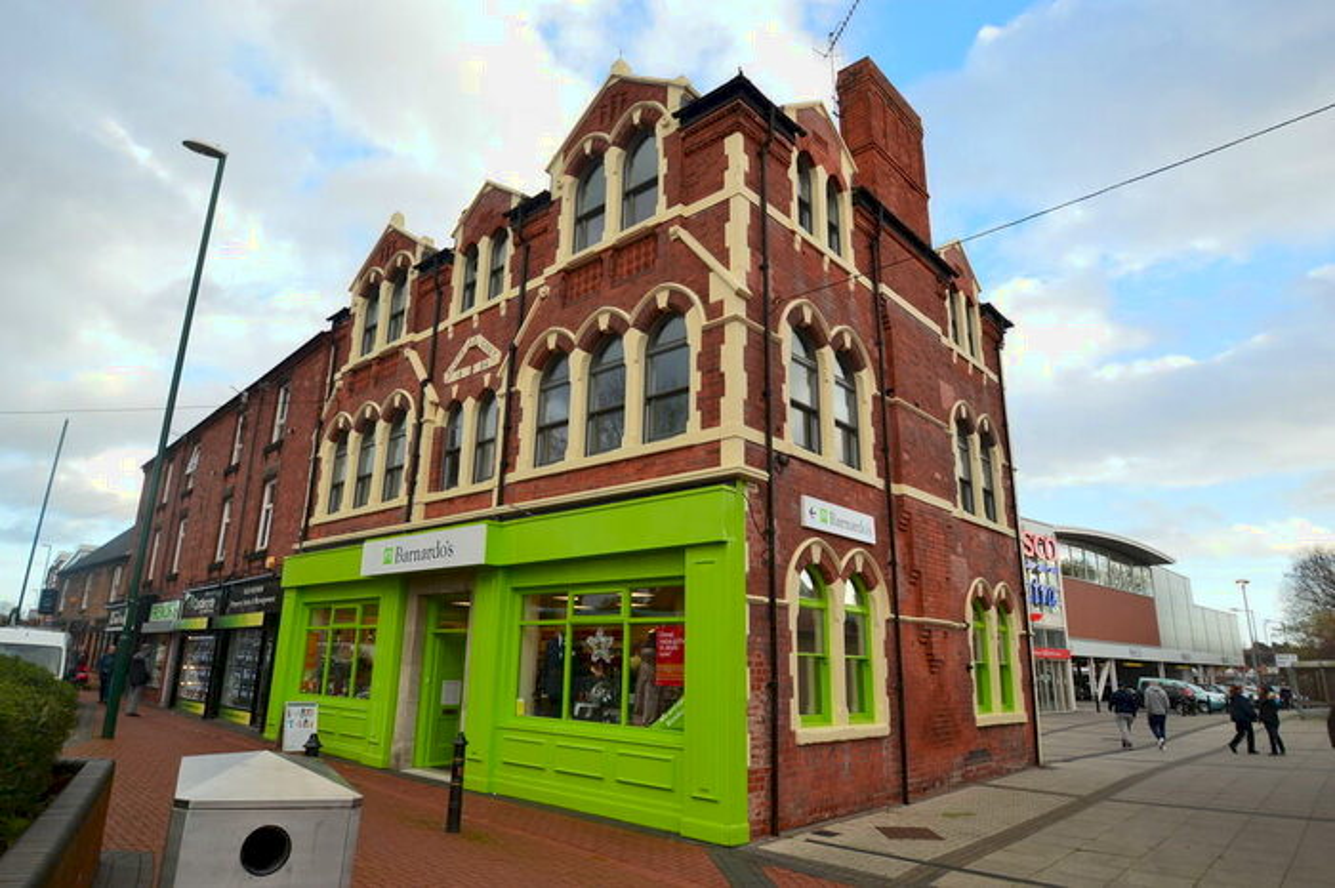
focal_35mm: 21
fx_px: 778
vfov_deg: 59.4
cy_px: 444
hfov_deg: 81.2
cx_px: 668
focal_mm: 14
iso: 100
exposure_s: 1/125
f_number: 5.6
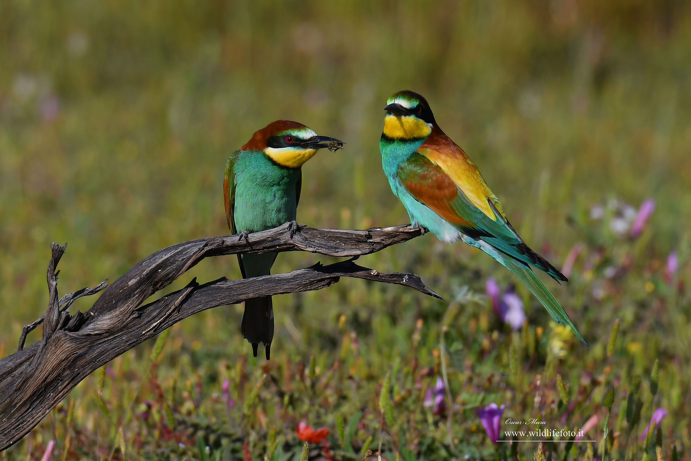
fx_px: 14395
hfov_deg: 2.7
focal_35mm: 750
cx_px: 346
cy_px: 230
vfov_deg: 1.8
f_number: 8
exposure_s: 1/2000
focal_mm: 500
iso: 250
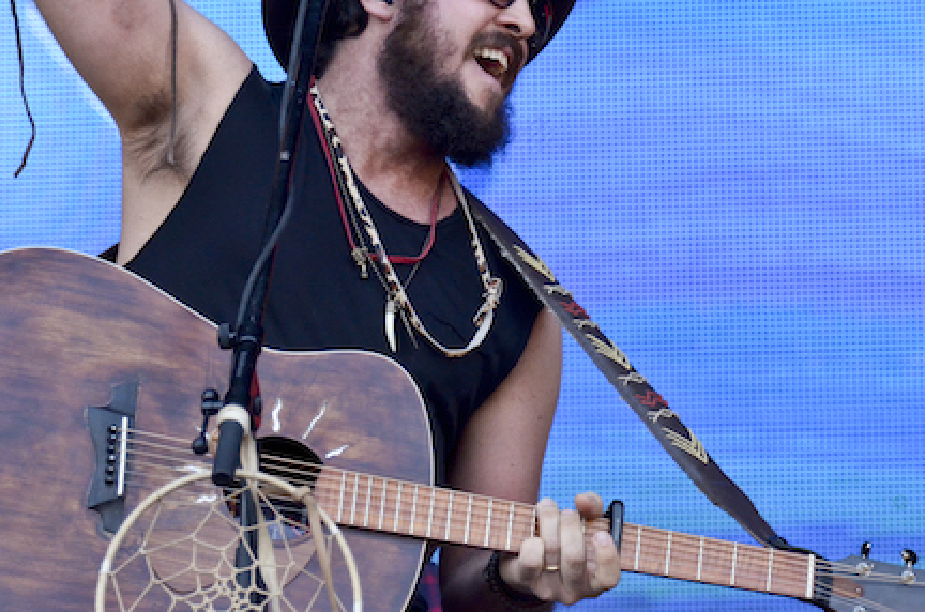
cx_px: 469
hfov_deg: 6.5
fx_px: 8102
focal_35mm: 316
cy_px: 141
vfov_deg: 4.3
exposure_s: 1/1250
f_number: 5
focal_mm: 130
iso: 2000
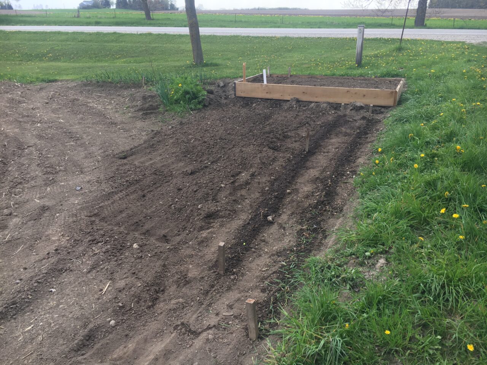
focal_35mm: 29
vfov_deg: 48.2
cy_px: 182
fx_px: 408
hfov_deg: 61.7
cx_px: 244
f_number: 2.2
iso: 25
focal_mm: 4.15
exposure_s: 1/185
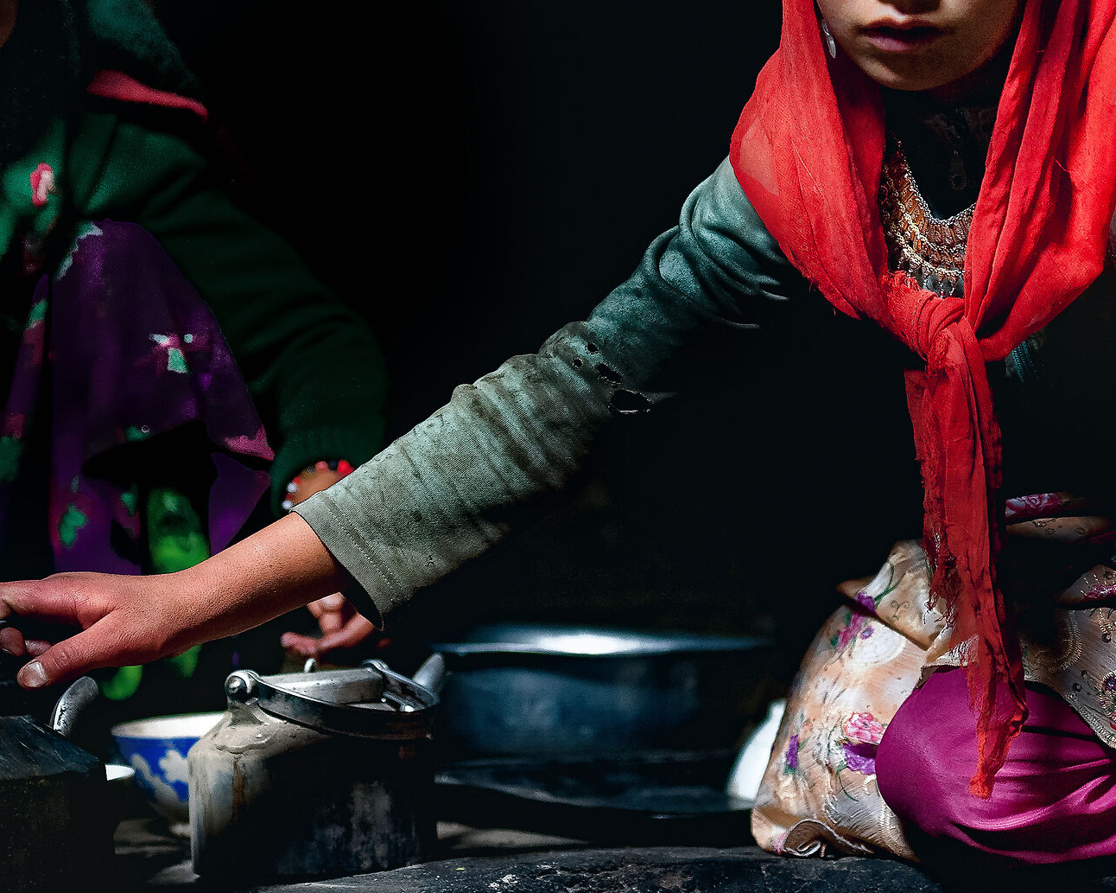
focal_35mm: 122
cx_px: 548
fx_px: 4029
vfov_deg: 12.6
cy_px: 413
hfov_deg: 15.8
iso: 1600
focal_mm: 70
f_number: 2.8
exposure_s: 1/100
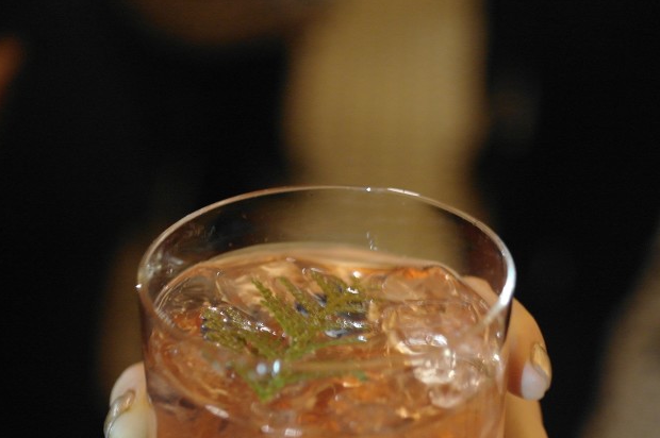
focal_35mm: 76
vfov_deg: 17.8
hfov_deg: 26.7
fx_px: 1392
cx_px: 319
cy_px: 324
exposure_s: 1/13
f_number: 2
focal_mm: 30
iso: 800
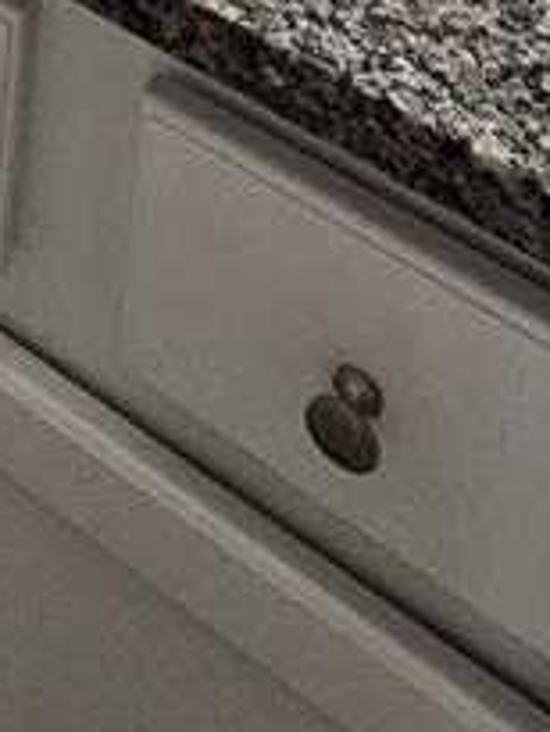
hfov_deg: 16.1
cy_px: -1175
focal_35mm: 76
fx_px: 1608
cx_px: -464
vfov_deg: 13.7
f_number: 2.2
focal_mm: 2.2
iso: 125
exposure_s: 1/60
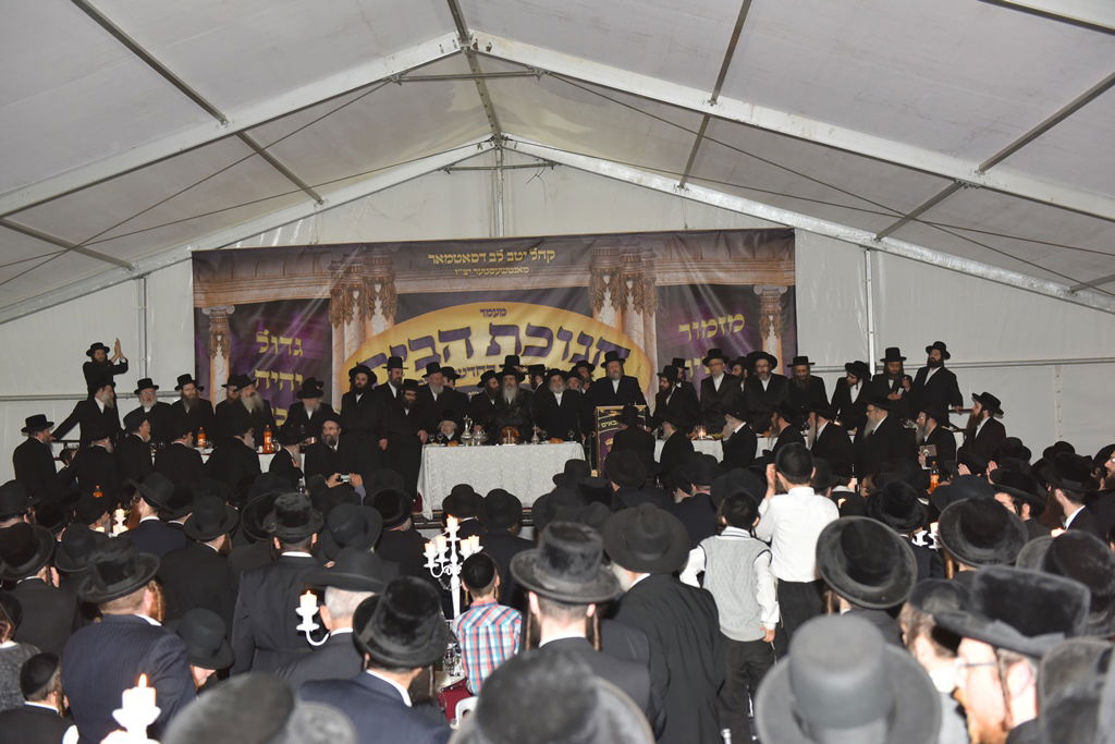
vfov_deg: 29.9
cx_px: 558
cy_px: 372
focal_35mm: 45
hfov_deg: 43.6
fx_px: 1394
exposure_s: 1/125
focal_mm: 45
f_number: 3.2
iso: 1000
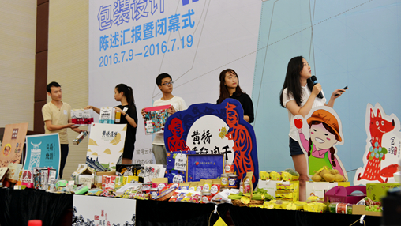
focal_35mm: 47
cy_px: 111
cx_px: 230
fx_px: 500
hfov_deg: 43.6
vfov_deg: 25.5
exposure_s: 1/30
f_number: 4
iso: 1000
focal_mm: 38
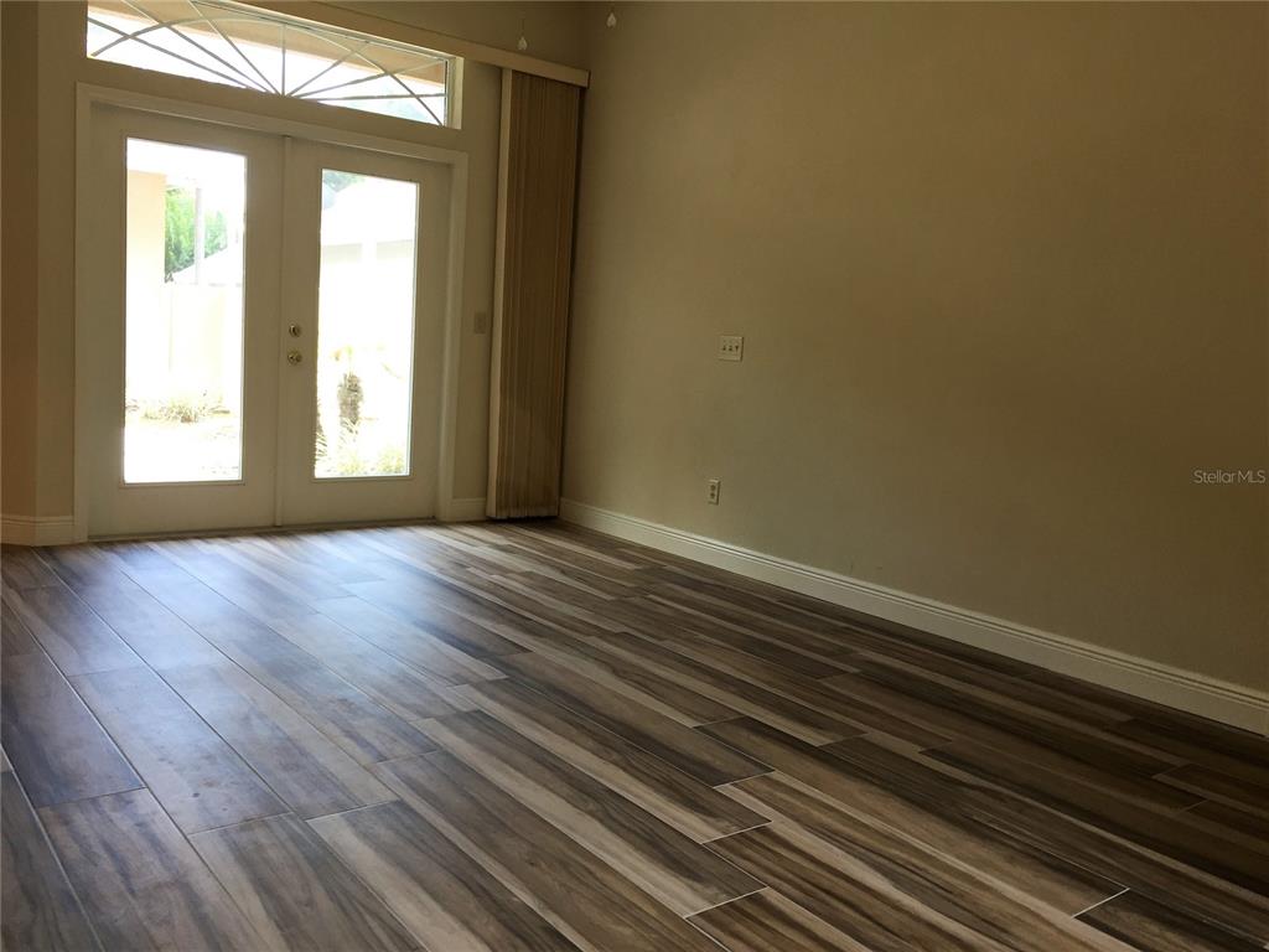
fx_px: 1063
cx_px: 634
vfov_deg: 48.2
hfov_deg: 61.7
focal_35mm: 29
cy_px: 476
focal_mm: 4.15
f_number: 2.2
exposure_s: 1/30
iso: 40
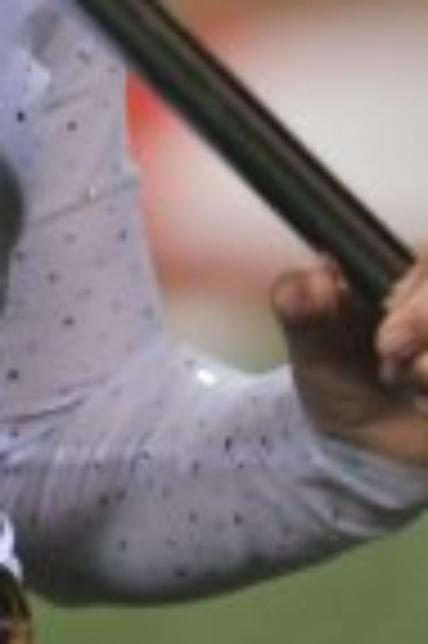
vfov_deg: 1.6
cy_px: -90
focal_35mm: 1260
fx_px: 22523
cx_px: -273
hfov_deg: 1.1
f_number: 2.8
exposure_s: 1/400
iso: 800
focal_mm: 200
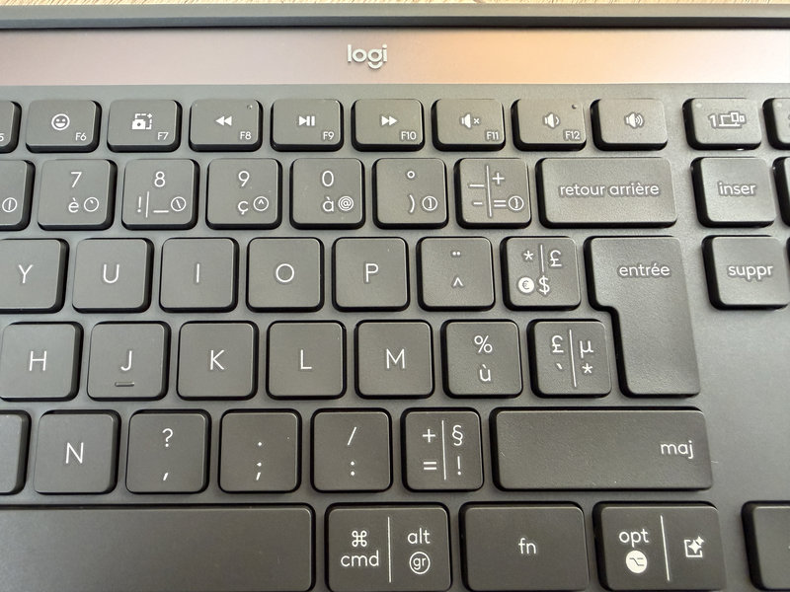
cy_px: 296
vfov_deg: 56.8
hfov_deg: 71.6
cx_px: 395
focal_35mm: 24
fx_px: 548
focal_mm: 2.22
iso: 500
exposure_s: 1/60
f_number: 2.2
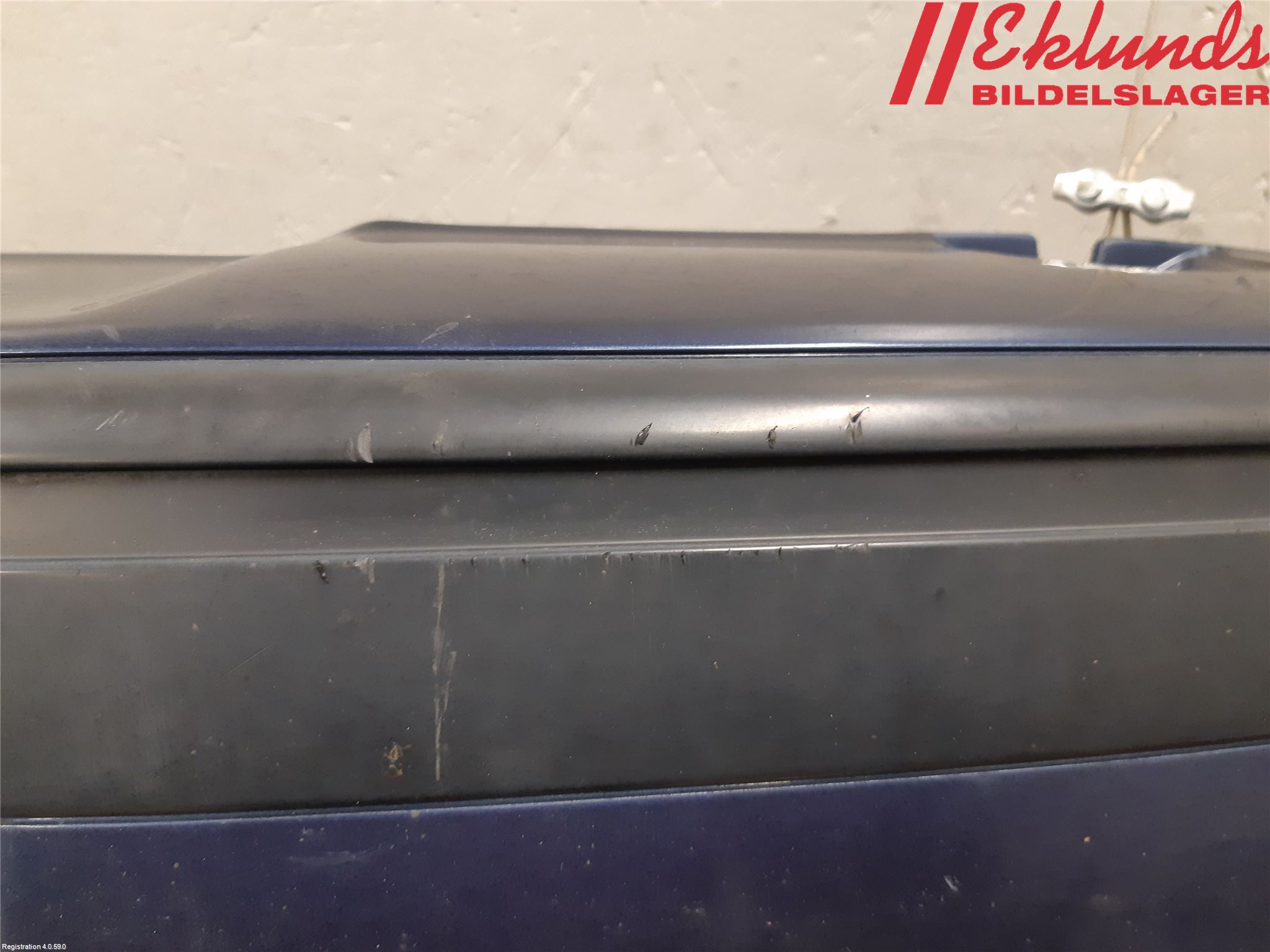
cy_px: 476
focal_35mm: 26
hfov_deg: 67.3
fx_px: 954
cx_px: 635
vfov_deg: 53.1
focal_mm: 3.93
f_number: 1.7
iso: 250
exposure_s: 1/33
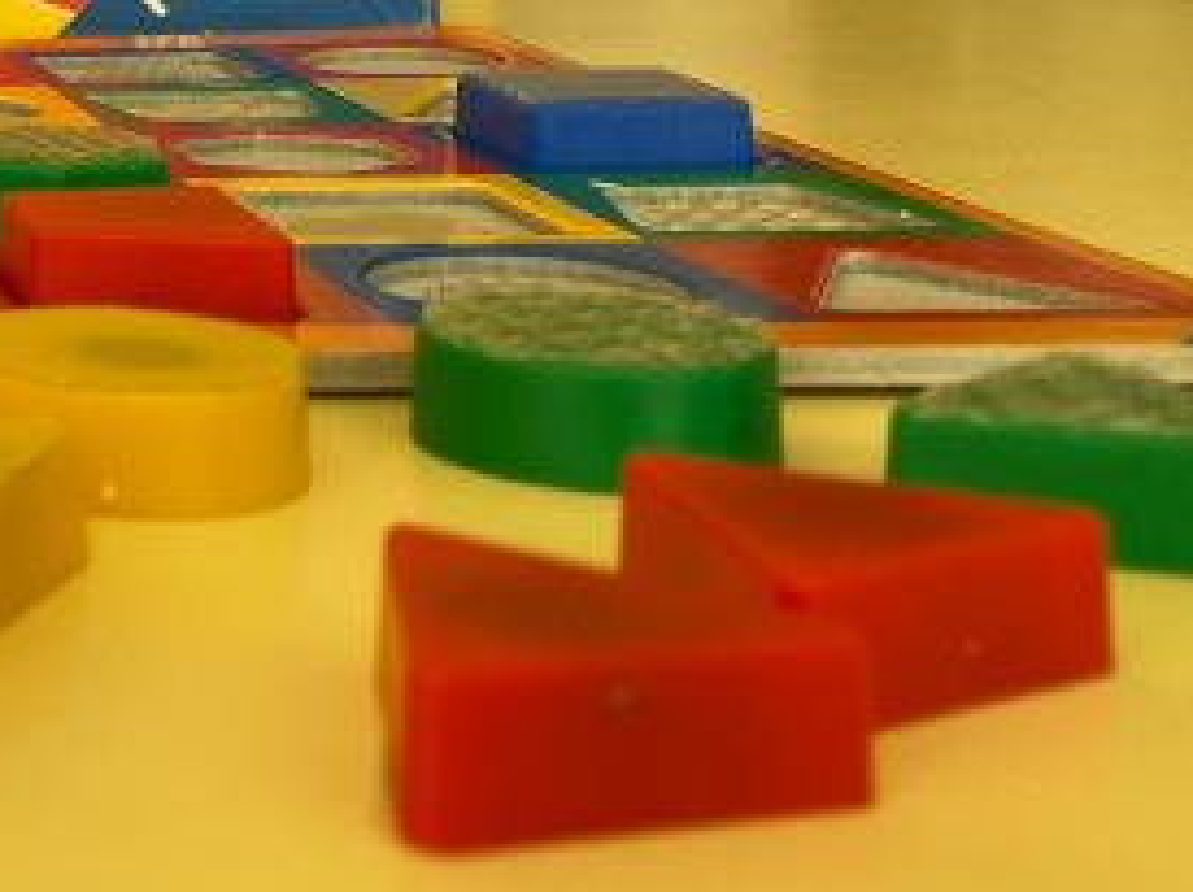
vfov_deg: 18.3
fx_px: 2617
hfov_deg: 21.9
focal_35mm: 76
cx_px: -527
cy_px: -191
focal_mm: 4.25
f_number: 1.8
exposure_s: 1/121
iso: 40
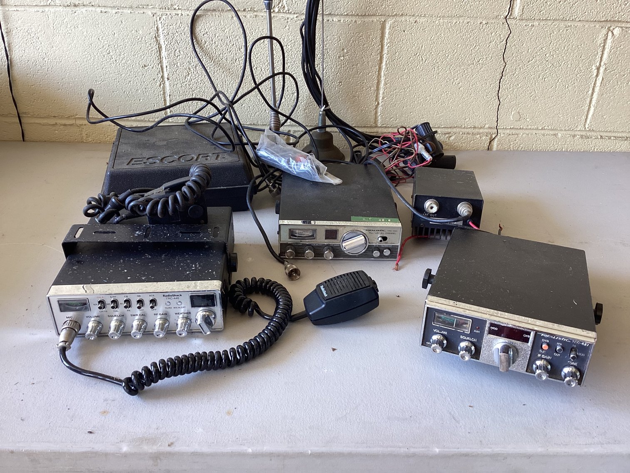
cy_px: 236
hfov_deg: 58.3
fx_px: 564
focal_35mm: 31
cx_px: 315
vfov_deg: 45.4
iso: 80
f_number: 2.4
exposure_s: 1/120
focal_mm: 3.3
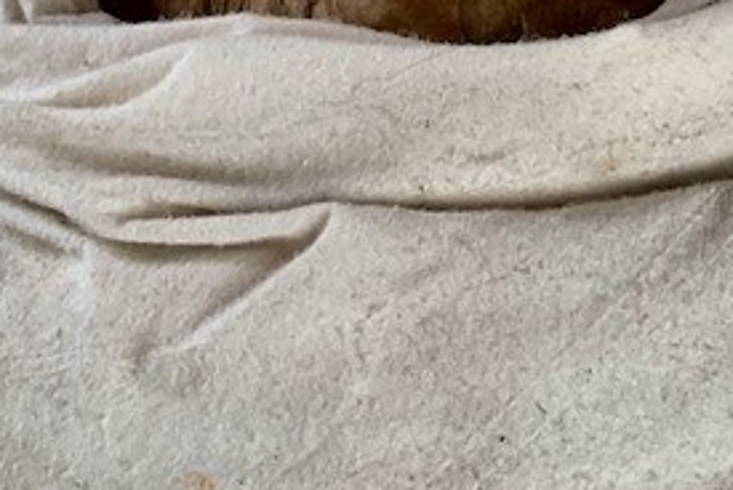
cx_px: 670
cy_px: -868
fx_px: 2303
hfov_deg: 17.8
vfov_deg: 9.9
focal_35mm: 113
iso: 100
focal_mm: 4.25
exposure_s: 1/60
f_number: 1.8
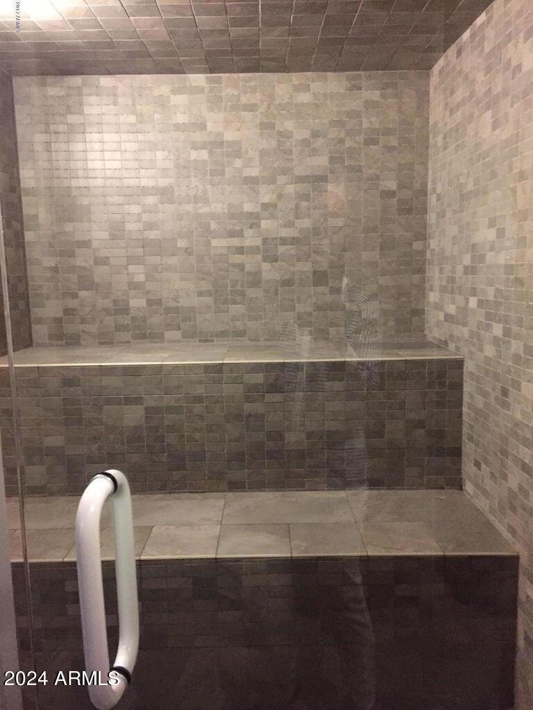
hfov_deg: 48.2
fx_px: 595
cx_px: 266
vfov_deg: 61.7
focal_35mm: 29
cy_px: 355
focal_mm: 4.15
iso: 400
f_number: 2.2
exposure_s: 1/15
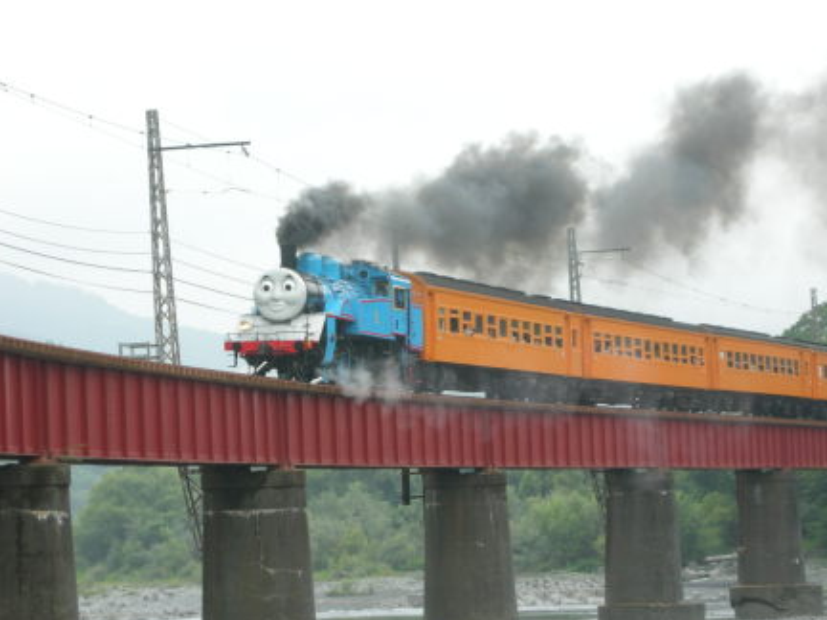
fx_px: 3488
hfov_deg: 13.5
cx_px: 463
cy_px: 328
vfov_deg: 10.2
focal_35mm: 146
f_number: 5.3
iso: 76
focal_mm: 26.3
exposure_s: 1/56.2
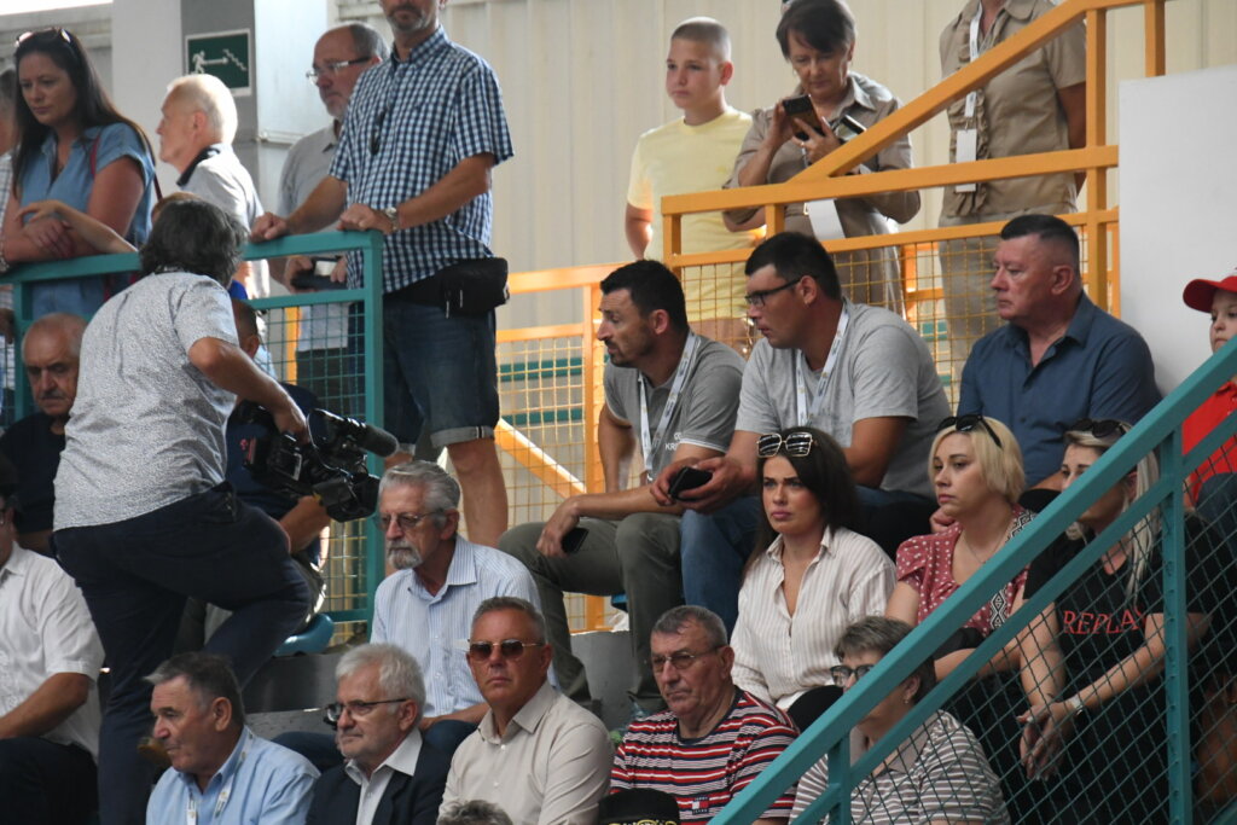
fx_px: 9519
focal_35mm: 277
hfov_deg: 7.4
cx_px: 618
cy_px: 412
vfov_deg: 5.0
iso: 3200
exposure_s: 1/800
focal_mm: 185
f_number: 5.6
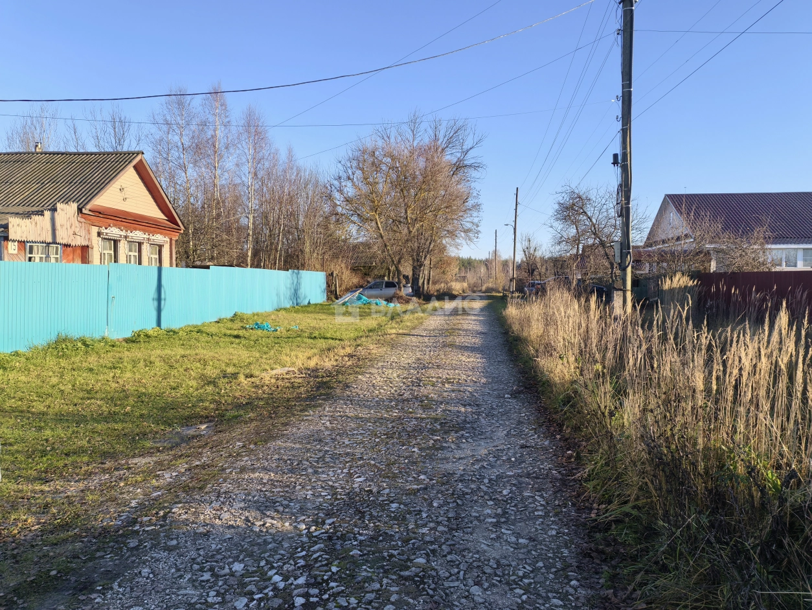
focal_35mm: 27
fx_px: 633
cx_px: 406
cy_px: 305
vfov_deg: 51.4
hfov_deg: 65.3
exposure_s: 1/1186
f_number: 1.9
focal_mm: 5.52
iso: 50
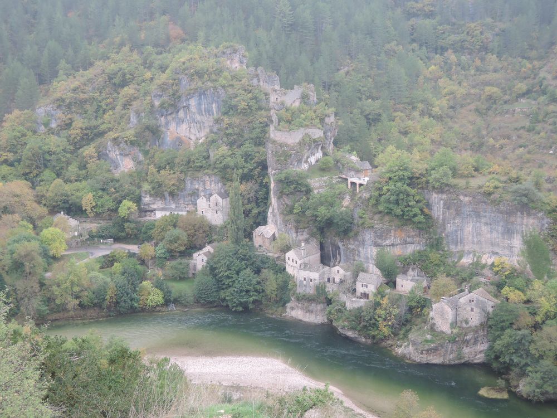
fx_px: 805
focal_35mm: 50
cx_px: 278
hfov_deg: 38.2
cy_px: 209
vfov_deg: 29.1
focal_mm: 10.7
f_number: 4
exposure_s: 1/60
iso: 400
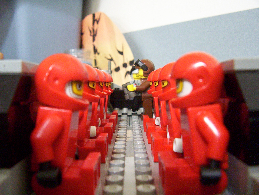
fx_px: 292
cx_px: 130
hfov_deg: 47.8
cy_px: 98
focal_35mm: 39
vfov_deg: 37.0
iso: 200
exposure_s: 1/10.8
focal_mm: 5.26
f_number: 3.84
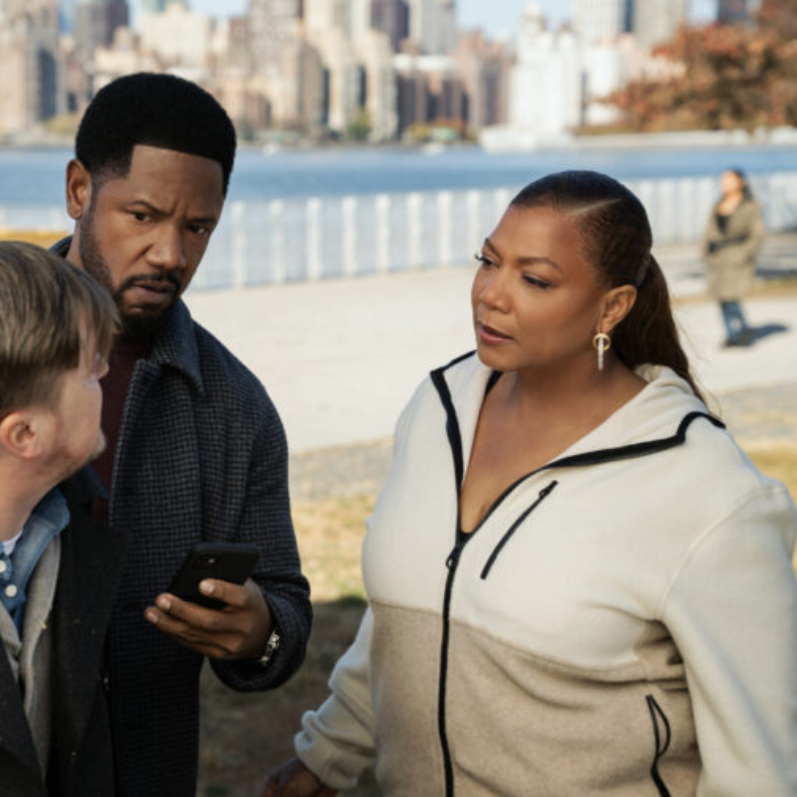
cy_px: 400
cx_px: 261
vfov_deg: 21.7
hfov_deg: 21.6
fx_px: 2084
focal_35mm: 80
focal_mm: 62
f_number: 4
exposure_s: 1/320
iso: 100
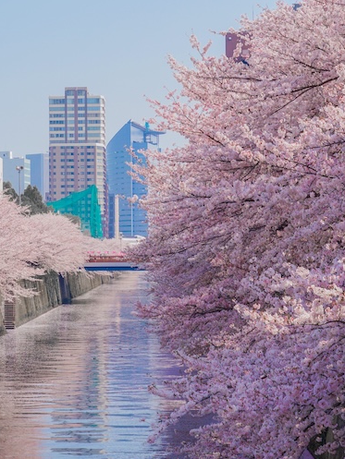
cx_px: 92
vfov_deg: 16.5
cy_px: 229
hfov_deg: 12.4
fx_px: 1581
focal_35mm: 119
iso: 100
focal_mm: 82
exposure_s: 1/160
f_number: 10
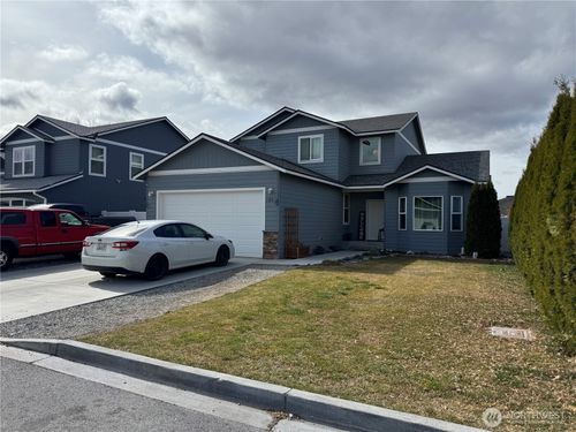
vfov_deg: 56.8
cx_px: 288
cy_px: 216
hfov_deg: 71.6
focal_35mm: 24
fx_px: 399
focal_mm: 6.76
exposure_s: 1/6410
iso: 80
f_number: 1.78
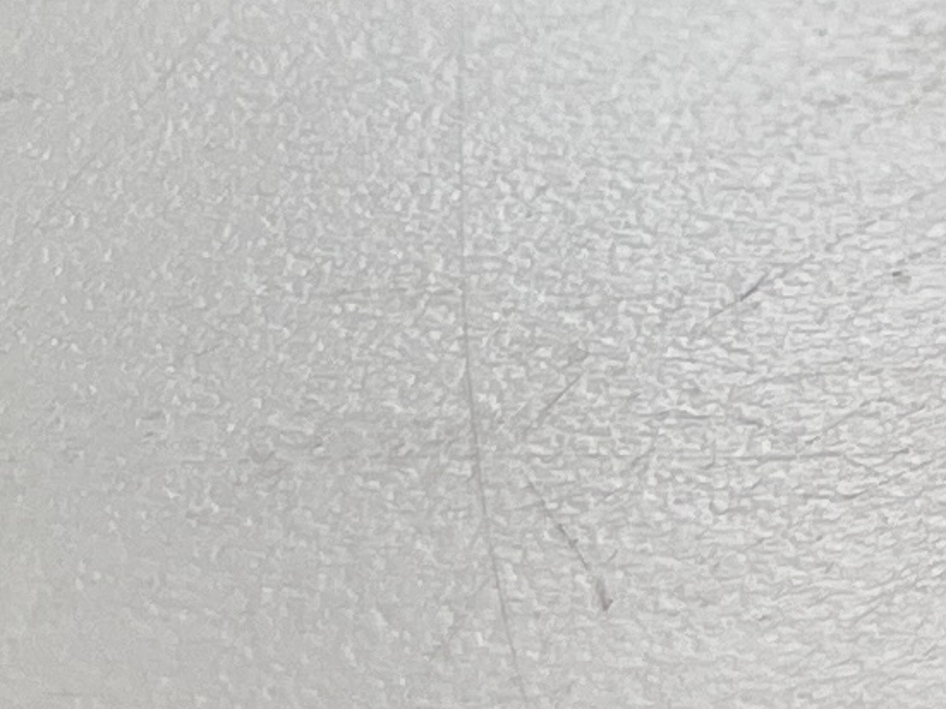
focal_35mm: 183
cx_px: 3200
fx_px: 5000
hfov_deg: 8.4
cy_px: -1193
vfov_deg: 7.4
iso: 32
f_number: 1.6
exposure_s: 1/340
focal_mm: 5.1
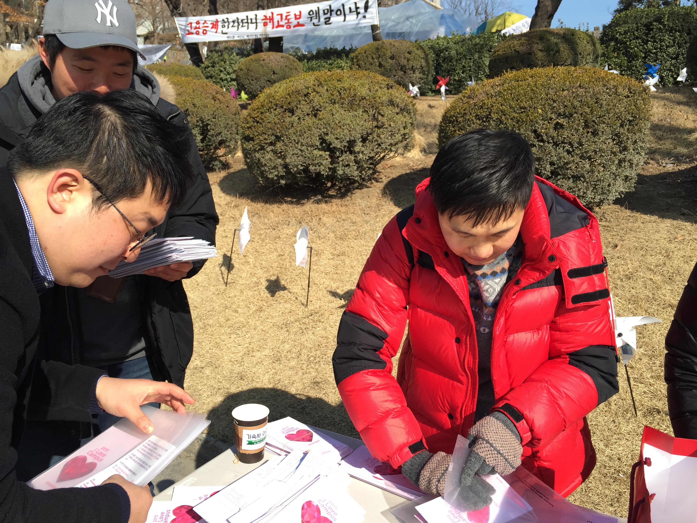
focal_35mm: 29
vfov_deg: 48.2
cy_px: 262
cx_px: 348
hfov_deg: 61.7
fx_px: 584
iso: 32
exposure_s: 1/989
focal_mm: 4.15
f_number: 2.2
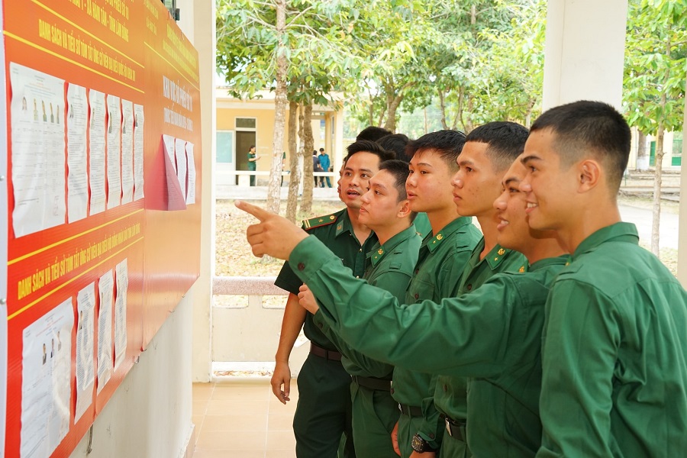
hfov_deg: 37.5
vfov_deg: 25.5
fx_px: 1011
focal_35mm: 53
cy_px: 229
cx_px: 344
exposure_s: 1/100
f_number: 9
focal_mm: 53
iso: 1000
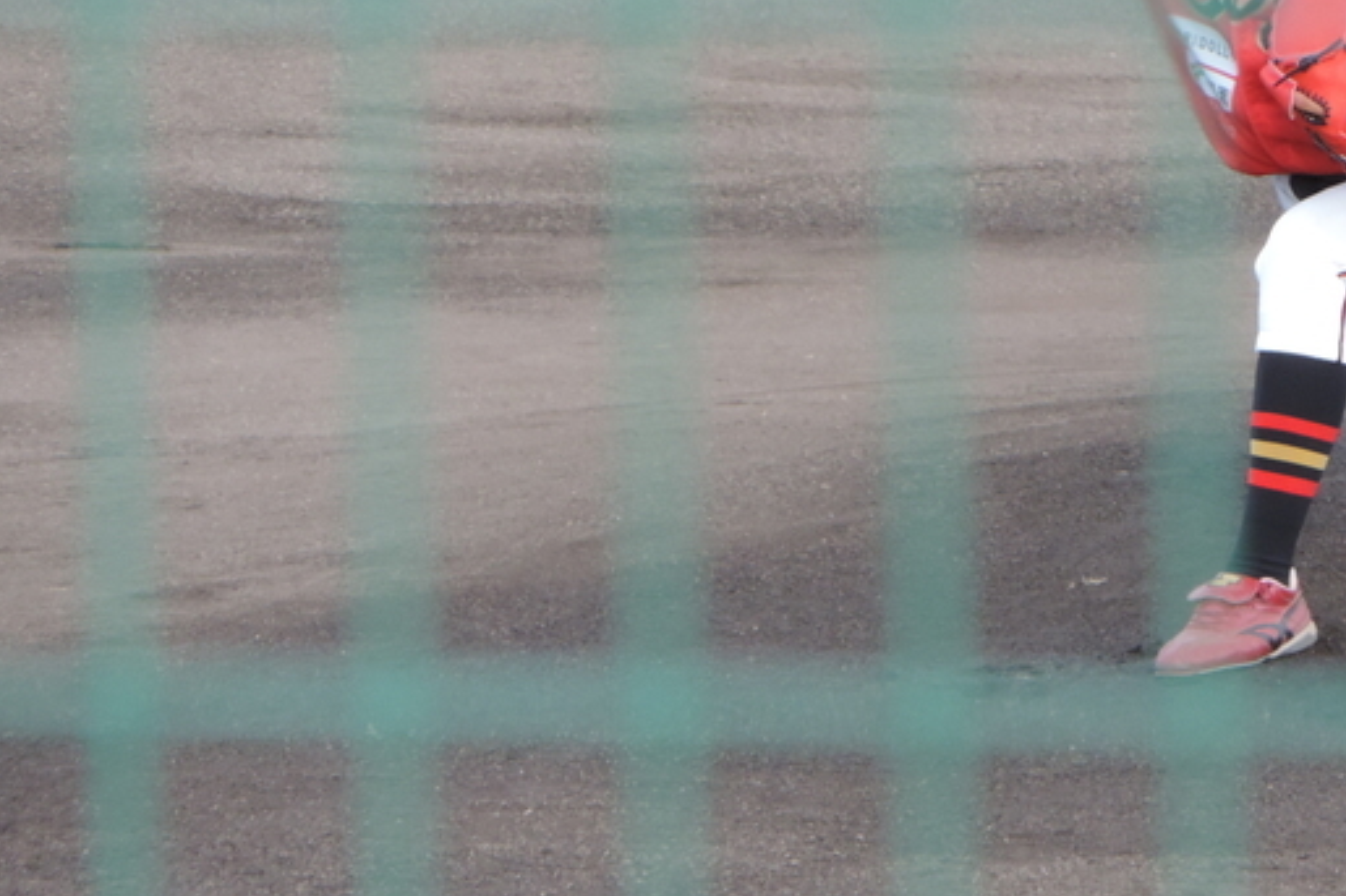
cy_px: 183
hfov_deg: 2.1
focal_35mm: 969
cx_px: 970
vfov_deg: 1.4
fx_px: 36216
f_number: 4.9
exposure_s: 1/200
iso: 400
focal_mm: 107
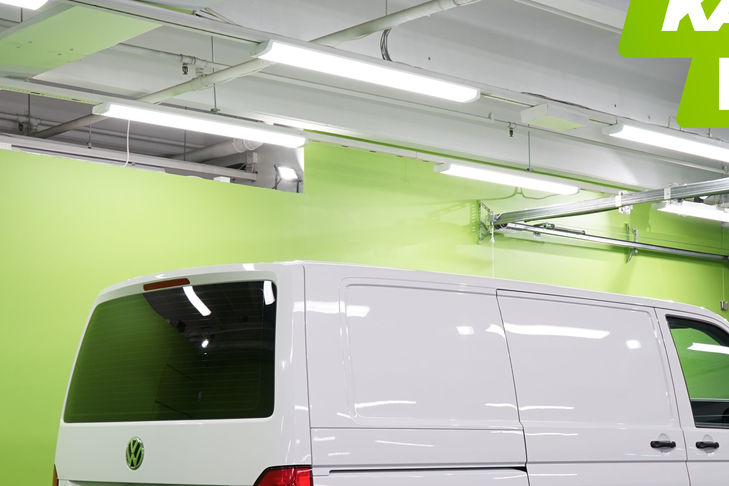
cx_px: 419
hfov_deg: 31.4
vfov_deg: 21.1
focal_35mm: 64
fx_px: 1296
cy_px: 361
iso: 500
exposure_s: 1/25
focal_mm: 34
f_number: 9
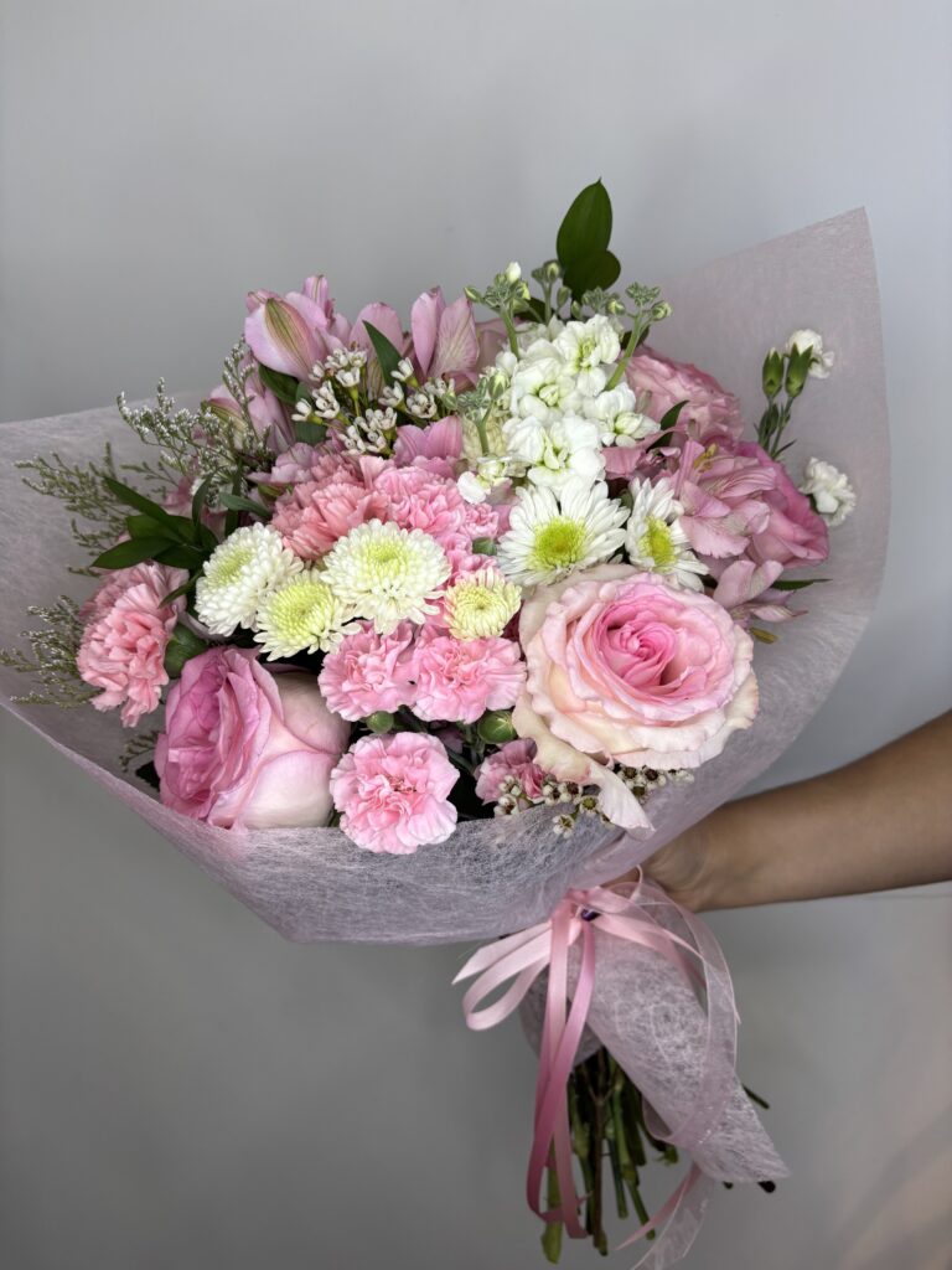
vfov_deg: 67.3
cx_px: 476
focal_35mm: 26
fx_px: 953
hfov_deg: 53.1
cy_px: 635
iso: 50
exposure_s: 1/120
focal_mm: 6
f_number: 1.6
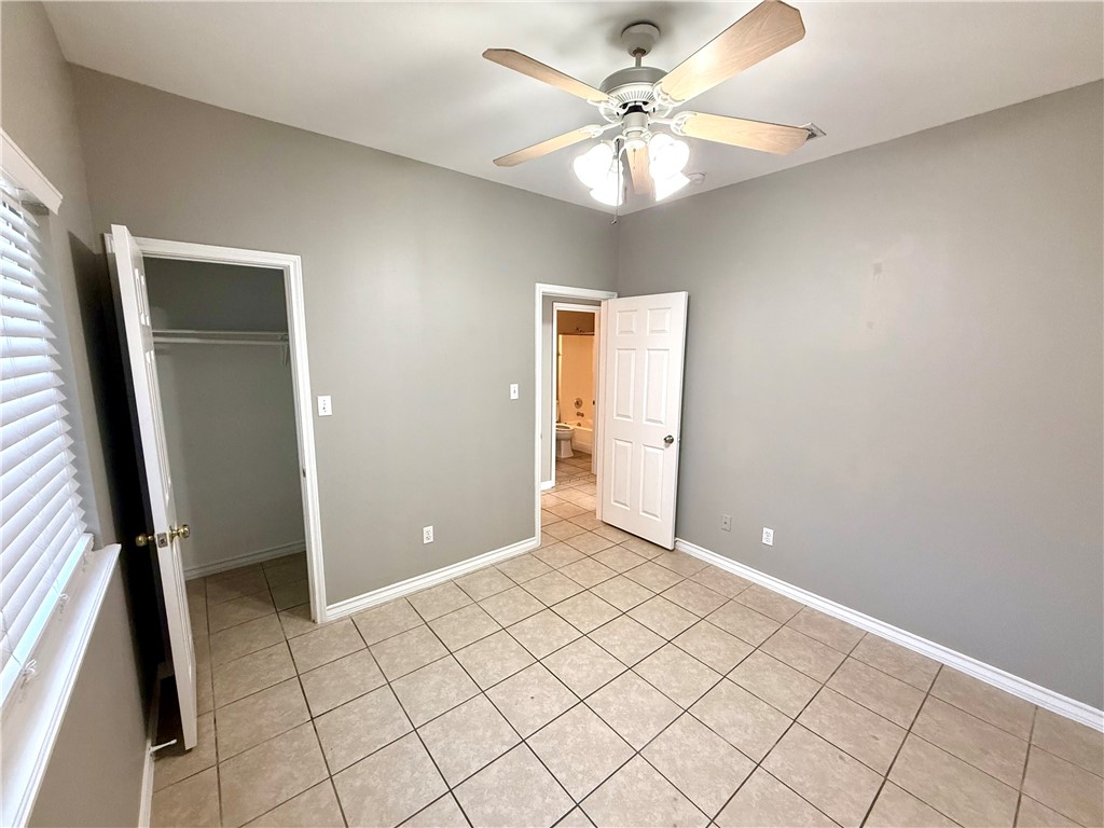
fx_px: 446
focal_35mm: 14
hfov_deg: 102.1
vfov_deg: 85.7
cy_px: 414
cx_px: 552
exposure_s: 1/120
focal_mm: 2.22
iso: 320
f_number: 2.2
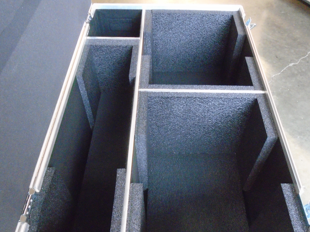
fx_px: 278
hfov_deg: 58.3
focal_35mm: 31
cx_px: 165
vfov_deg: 45.3
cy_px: 135
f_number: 3.2
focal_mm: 4.6
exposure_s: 1/15
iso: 800
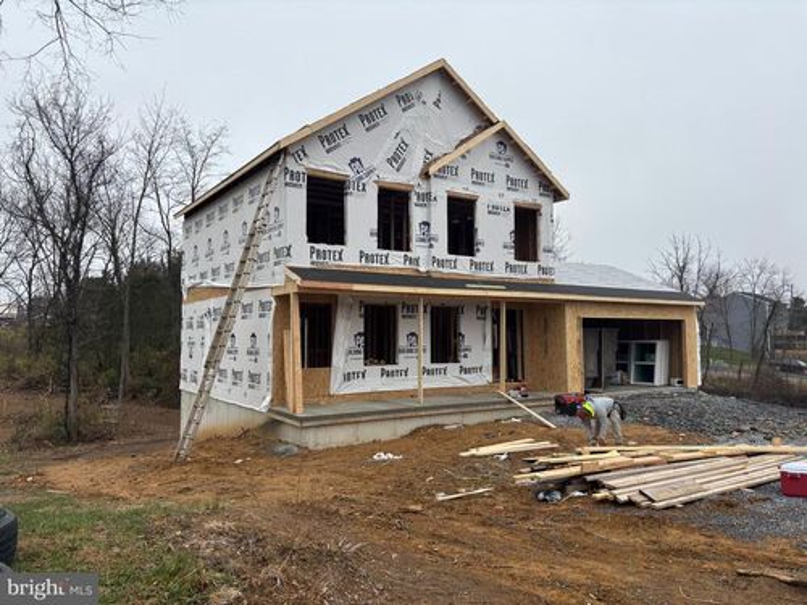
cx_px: 404
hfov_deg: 67.3
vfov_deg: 53.1
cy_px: 302
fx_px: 606
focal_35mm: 26
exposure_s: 1/2024
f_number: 1.6
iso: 50
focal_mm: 5.96
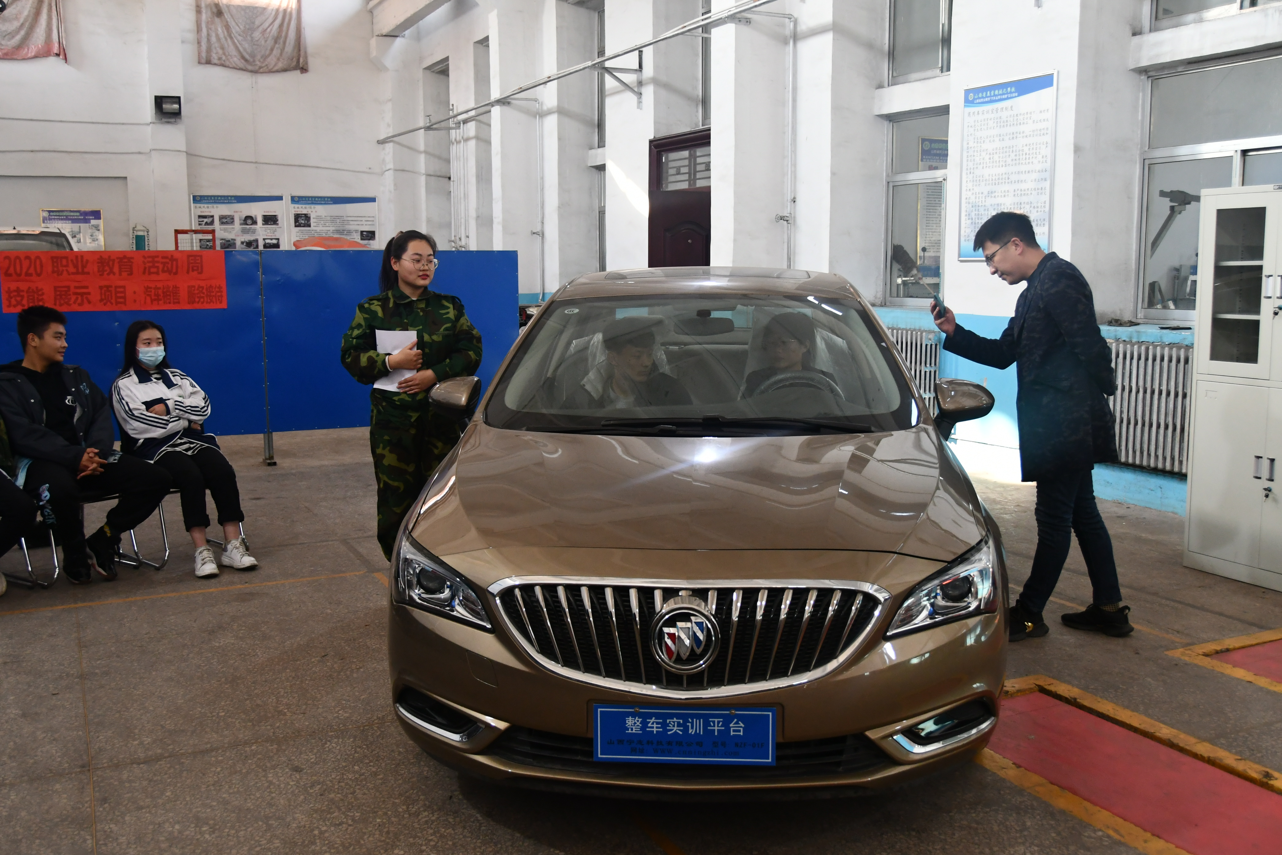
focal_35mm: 33
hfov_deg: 57.2
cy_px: 428
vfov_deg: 40.0
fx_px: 1175
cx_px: 641
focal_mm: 22
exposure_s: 1/125
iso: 1250
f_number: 3.8
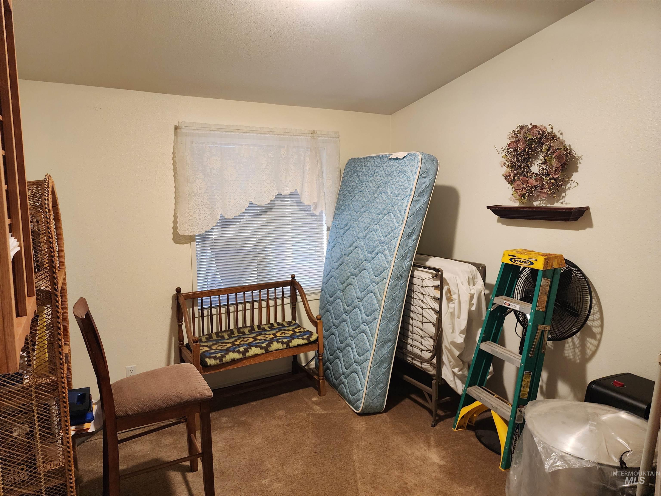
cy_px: 248
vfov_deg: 58.9
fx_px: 439
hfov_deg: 73.9
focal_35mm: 23
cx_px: 330
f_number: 1.8
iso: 500
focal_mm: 6.4
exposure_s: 1/60
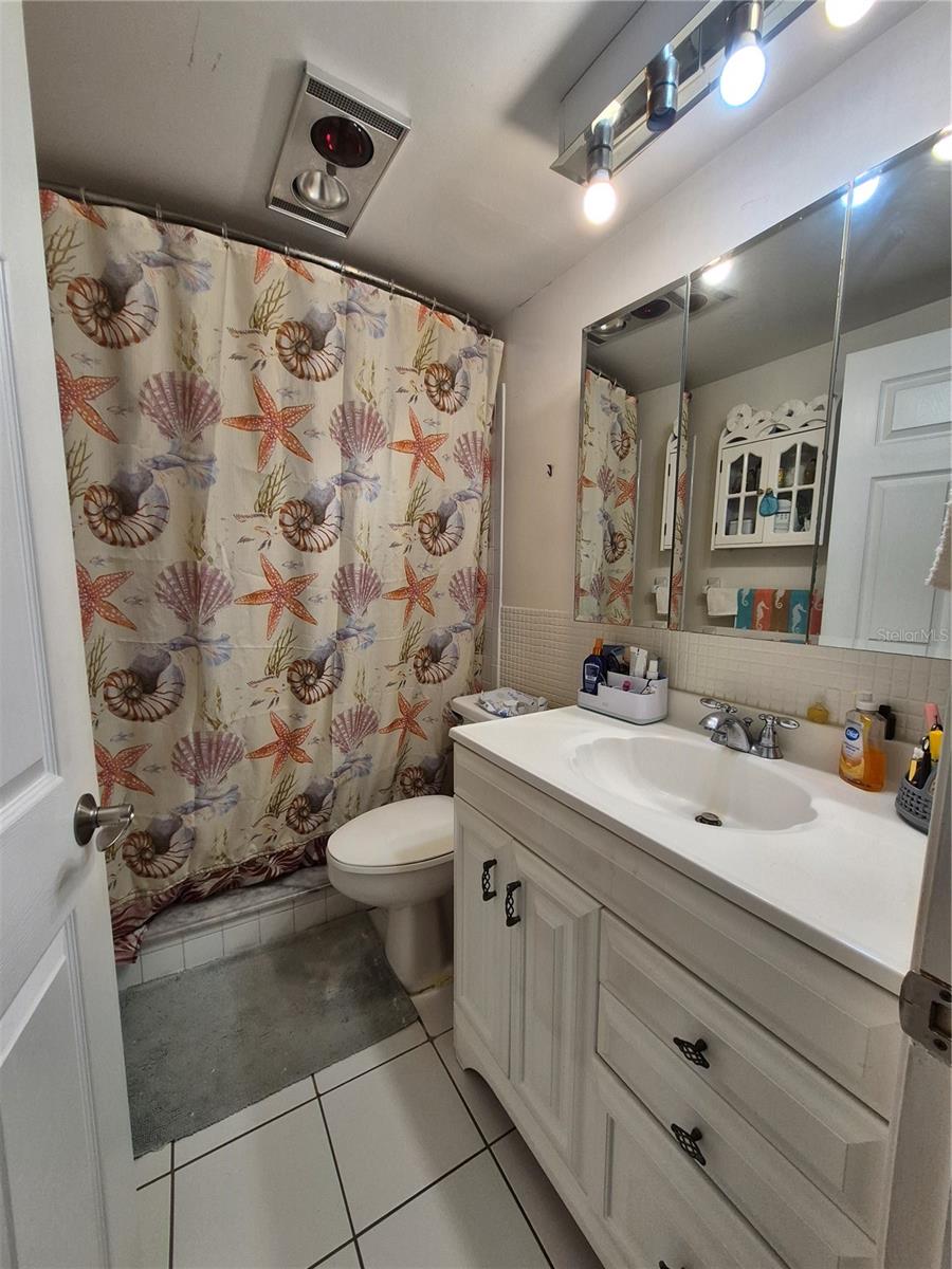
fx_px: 477
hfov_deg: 89.9
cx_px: 476
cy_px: 634
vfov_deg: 106.2
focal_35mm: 13
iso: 80
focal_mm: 1.74
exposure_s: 1/120
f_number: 2.2
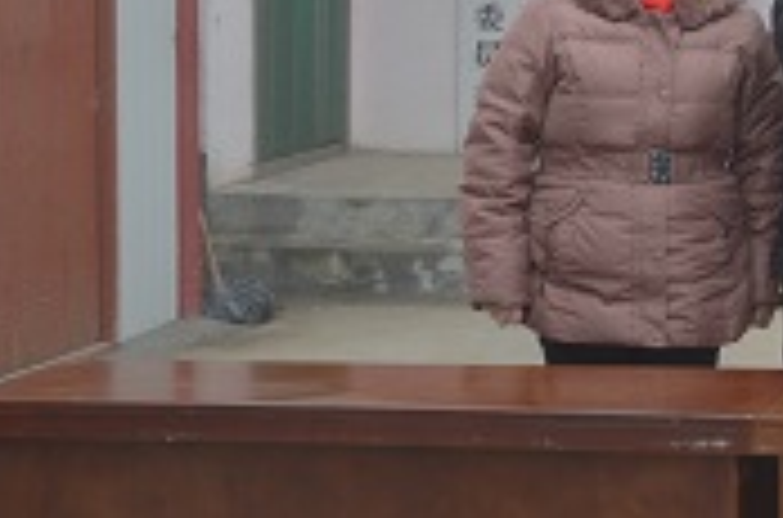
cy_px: -126
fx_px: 2358
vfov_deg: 12.2
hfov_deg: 16.7
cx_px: 1264
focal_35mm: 109
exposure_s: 1/125
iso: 160
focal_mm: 21
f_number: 5.6
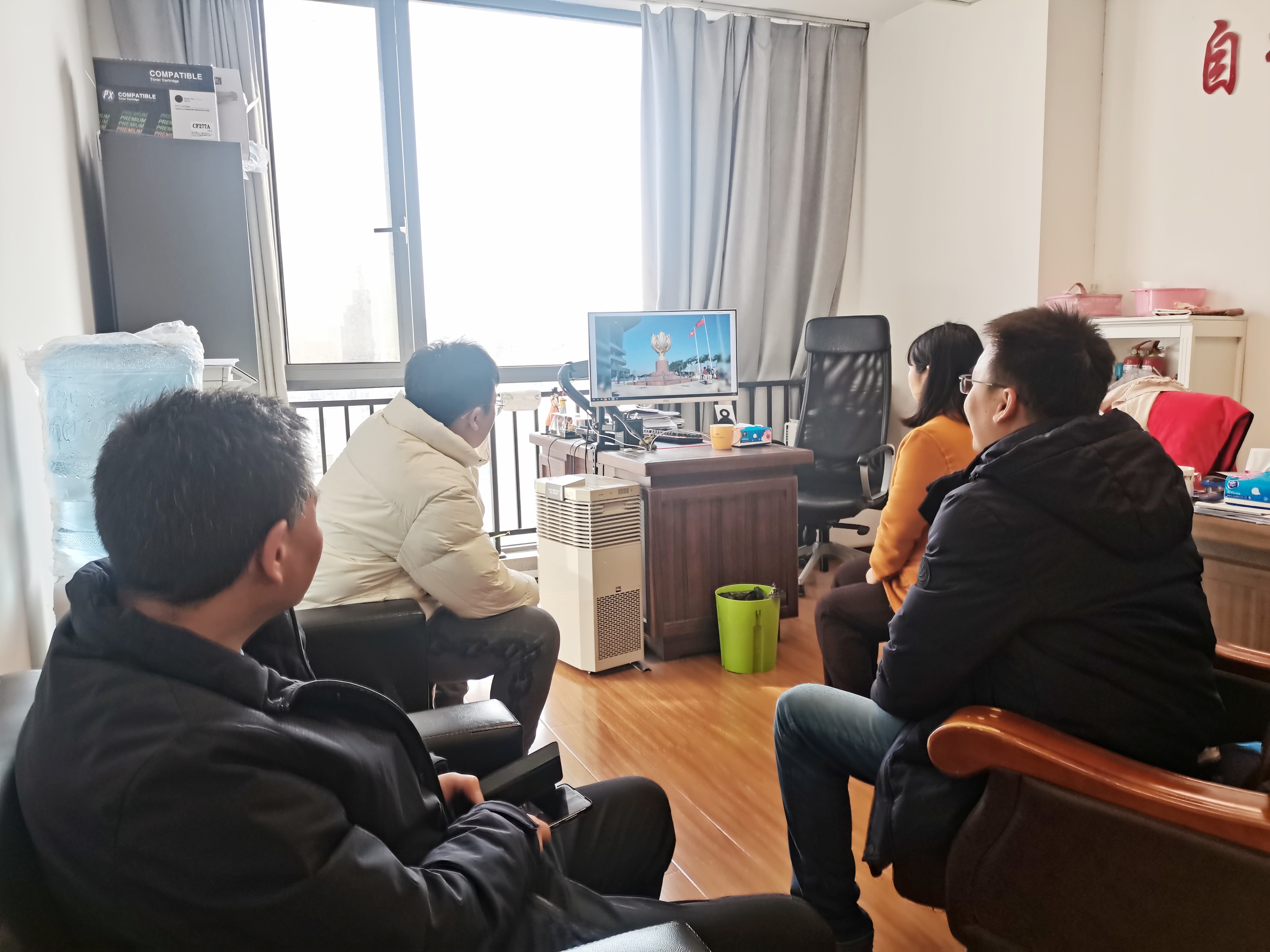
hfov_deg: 67.3
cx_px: 635
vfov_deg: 53.1
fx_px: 954
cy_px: 476
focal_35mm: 26
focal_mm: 5.58
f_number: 1.8
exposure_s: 1/100
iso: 125
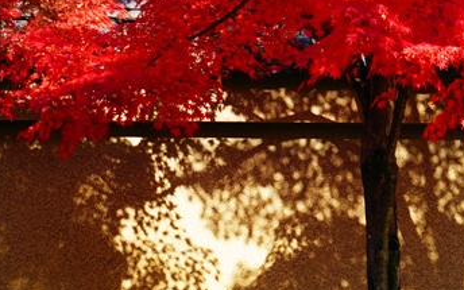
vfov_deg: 2.3
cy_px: 72
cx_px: 287
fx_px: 7195
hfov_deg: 3.7
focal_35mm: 569
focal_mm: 240
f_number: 6.3
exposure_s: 1/250
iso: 250
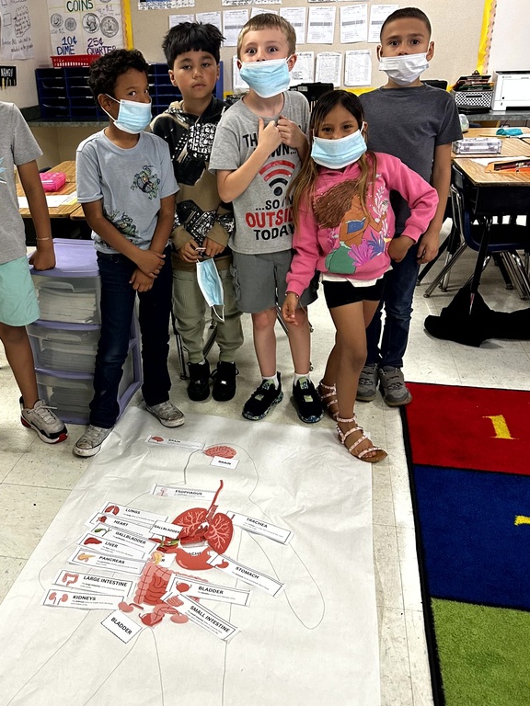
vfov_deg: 56.7
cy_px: 325
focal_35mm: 32
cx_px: 183
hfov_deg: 43.6
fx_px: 653
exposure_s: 1/60
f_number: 1.78
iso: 320
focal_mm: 6.86
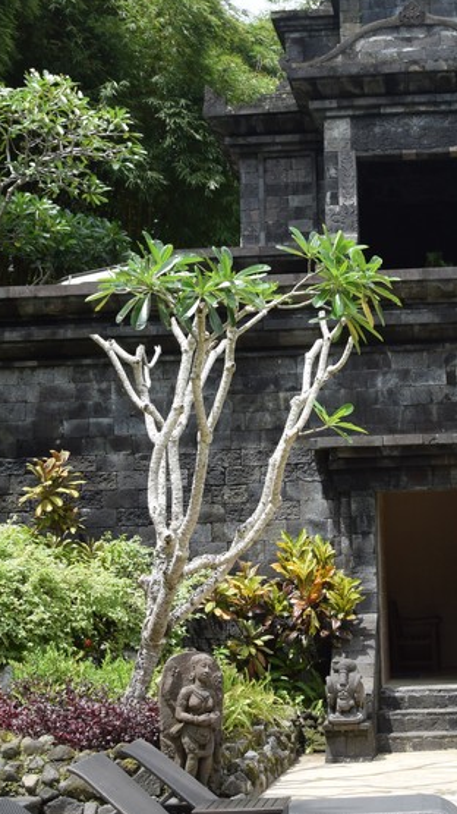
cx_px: 425
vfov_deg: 30.1
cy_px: 342
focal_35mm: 70
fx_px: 1509
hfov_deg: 16.9
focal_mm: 22
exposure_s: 1/250
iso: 200
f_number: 8
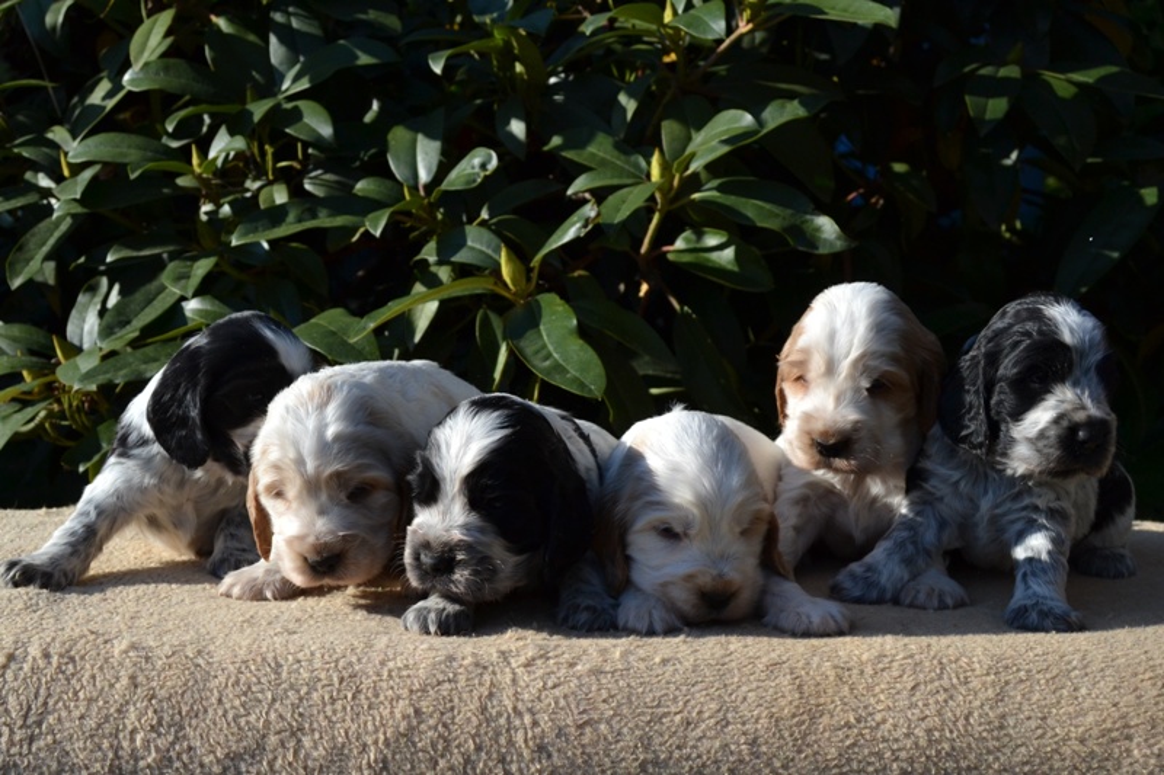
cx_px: 582
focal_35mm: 36
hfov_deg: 53.1
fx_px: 1164
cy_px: 388
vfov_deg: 36.9
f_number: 5.6
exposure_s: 1/1250
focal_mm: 24
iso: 400
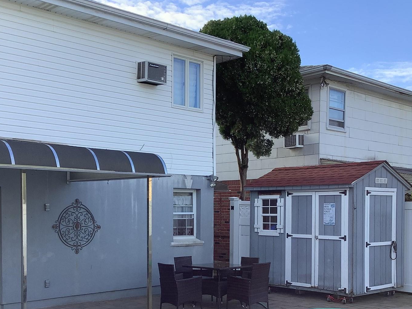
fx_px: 559
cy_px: 229
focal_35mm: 47
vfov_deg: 30.4
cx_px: 193
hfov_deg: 40.4
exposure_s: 1/403
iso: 25
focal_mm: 3.3
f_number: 2.4
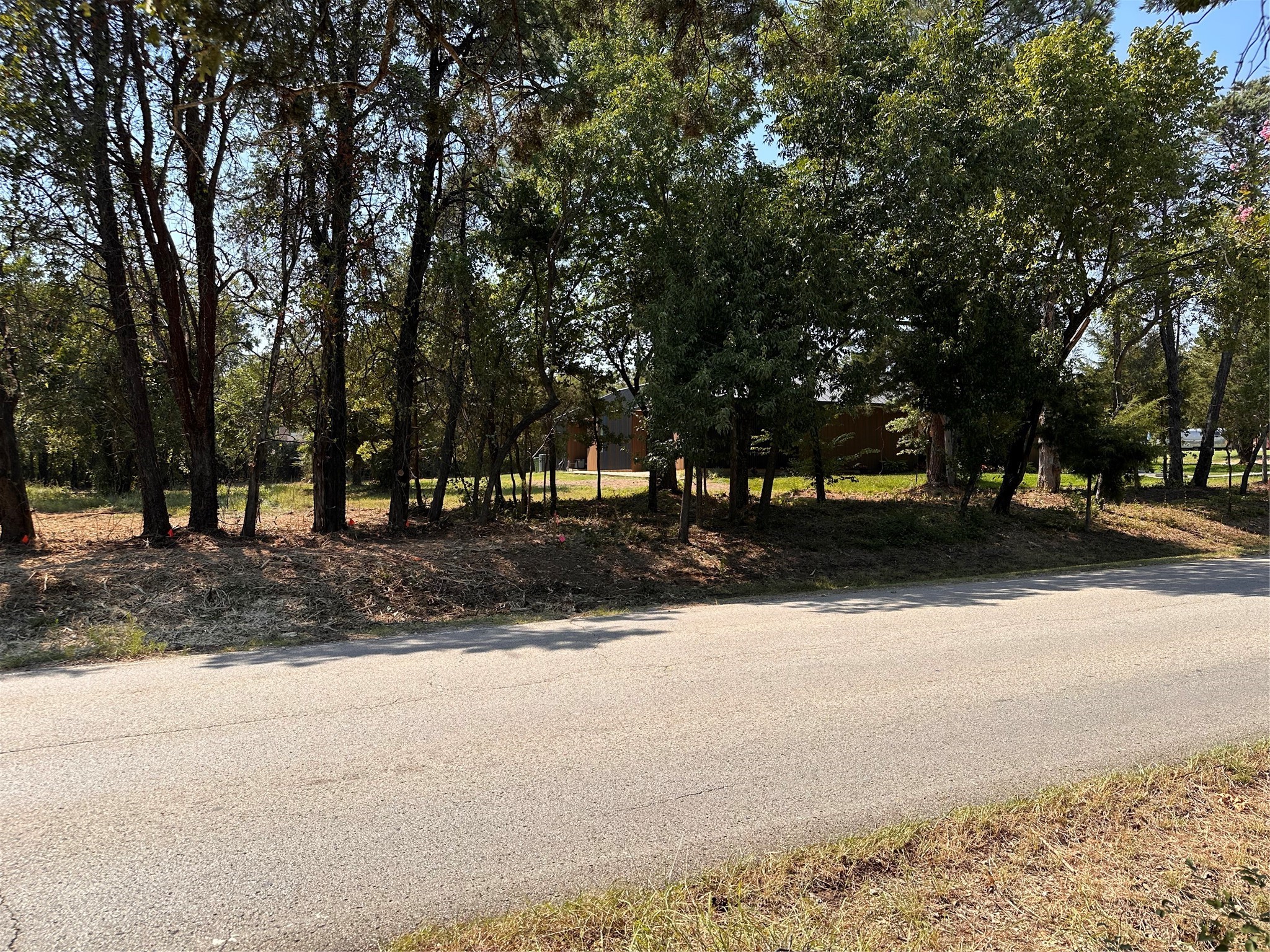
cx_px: 635
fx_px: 881
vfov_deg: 56.8
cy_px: 476
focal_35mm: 24
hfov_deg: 71.6
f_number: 1.78
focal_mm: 6.86
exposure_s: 1/2525
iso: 80
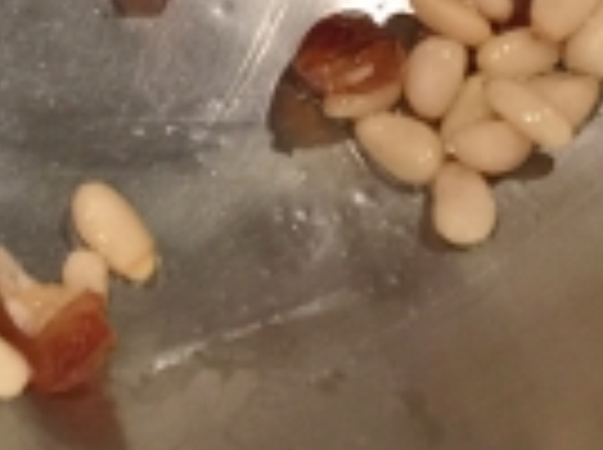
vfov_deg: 9.8
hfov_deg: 13.7
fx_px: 2417
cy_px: -464
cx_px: -180
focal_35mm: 139
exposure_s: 1/15
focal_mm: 4.15
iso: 32
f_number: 2.2
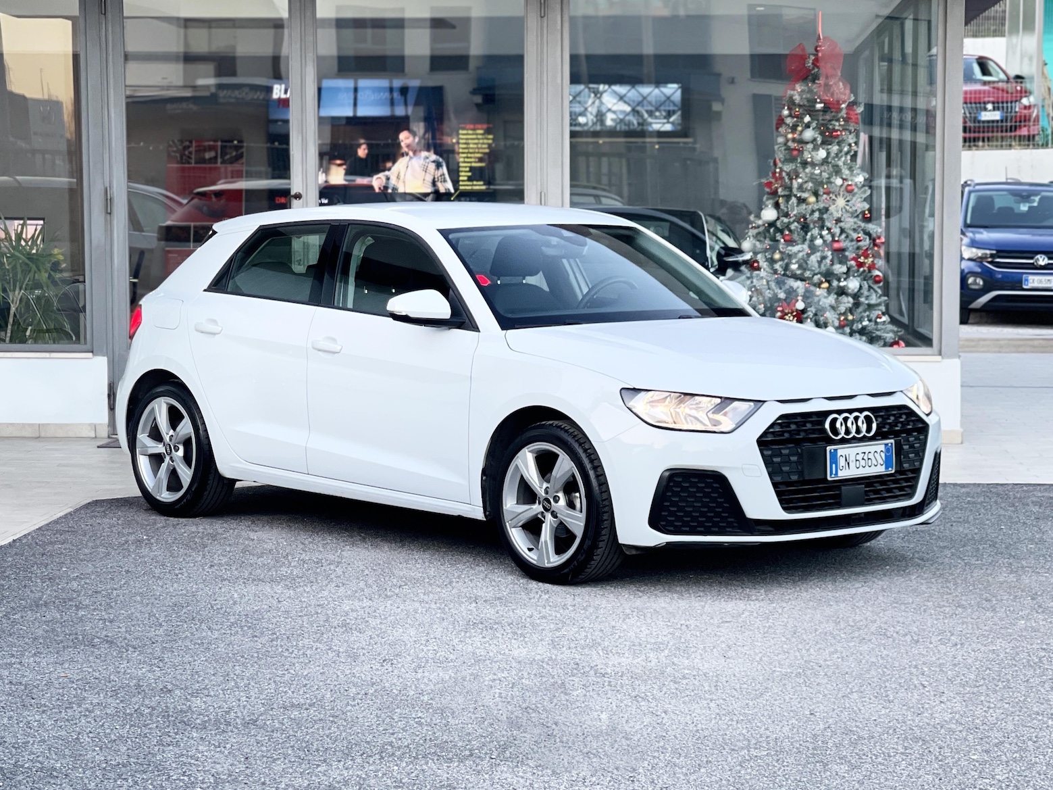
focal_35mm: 64
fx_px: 1947
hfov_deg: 30.3
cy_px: 395
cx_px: 526
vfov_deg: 22.9
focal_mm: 7.5
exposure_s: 1/121
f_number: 2.2
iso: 80
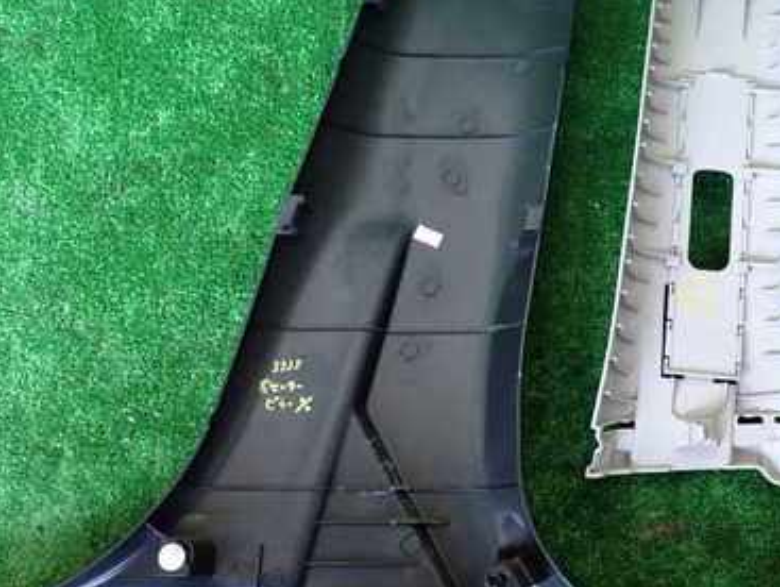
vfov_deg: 29.7
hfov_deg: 38.7
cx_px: 459
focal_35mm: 49
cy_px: 287
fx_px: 1105
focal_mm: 5.4
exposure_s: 1/20
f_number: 2.3
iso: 800
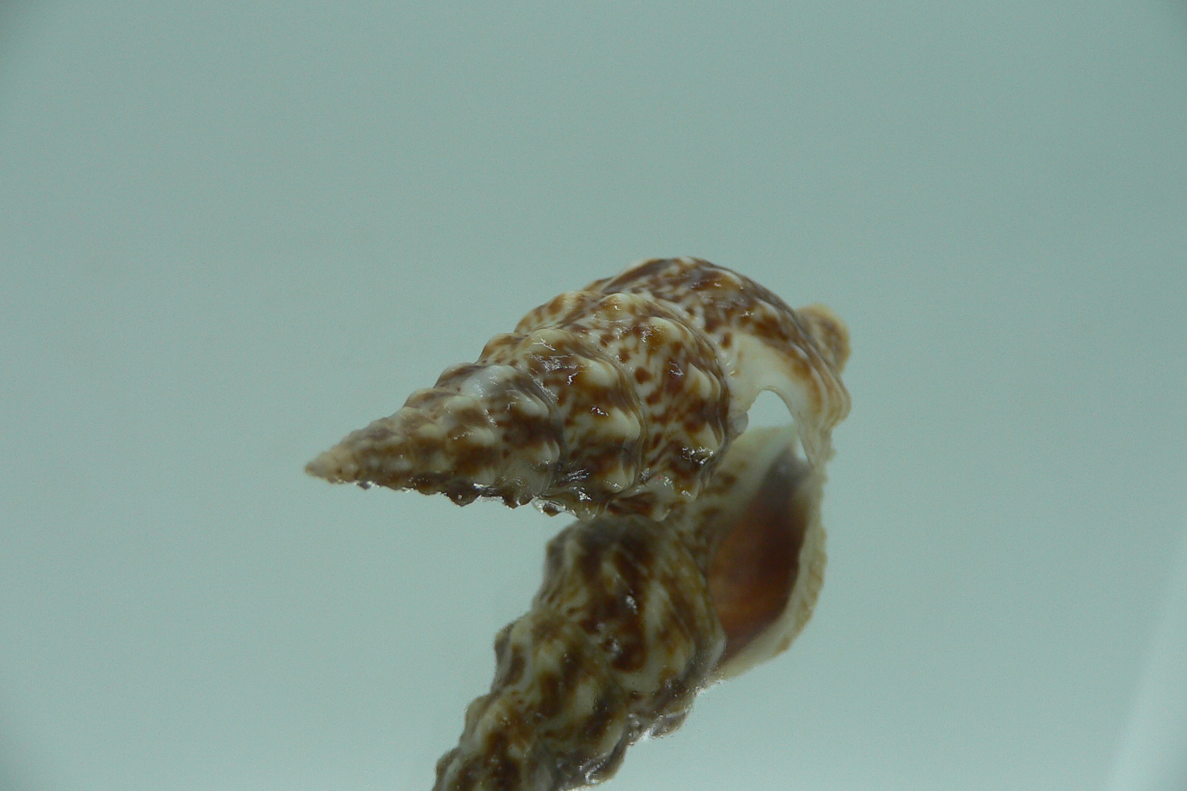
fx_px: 1220
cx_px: 592
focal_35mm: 37
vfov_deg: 35.9
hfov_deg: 51.9
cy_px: 389
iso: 80
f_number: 2.8
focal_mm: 4.6
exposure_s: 1/60
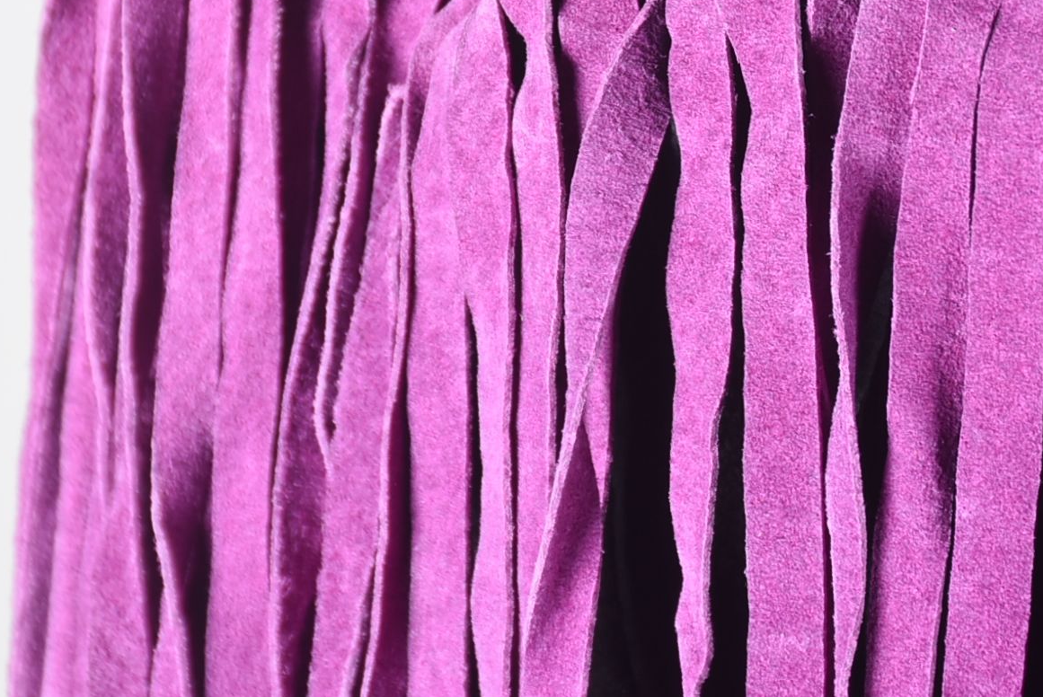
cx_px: 959
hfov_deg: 4.8
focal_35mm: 433
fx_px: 12554
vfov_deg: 3.2
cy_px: -3
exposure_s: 1/125
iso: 200
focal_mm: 112
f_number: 10
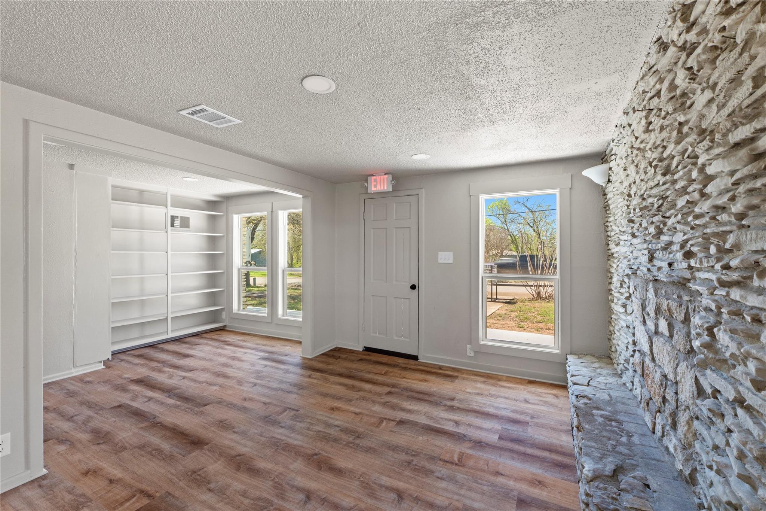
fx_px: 319
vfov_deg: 77.3
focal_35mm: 15
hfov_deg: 100.4
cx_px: 383
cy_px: 256
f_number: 11
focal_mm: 10
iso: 250
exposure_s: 1
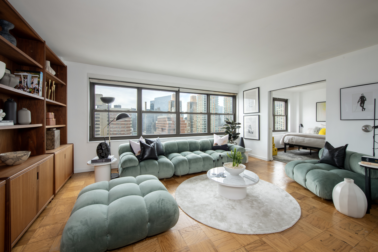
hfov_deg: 104.3
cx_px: 189
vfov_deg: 81.2
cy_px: 126
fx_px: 147
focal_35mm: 14
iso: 250
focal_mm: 14
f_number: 11
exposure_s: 1/15
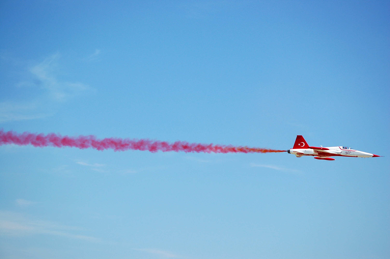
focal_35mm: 108
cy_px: 130
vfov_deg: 12.7
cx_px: 195
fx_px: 1169
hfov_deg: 18.9
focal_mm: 72
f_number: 6.3
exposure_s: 1/1600
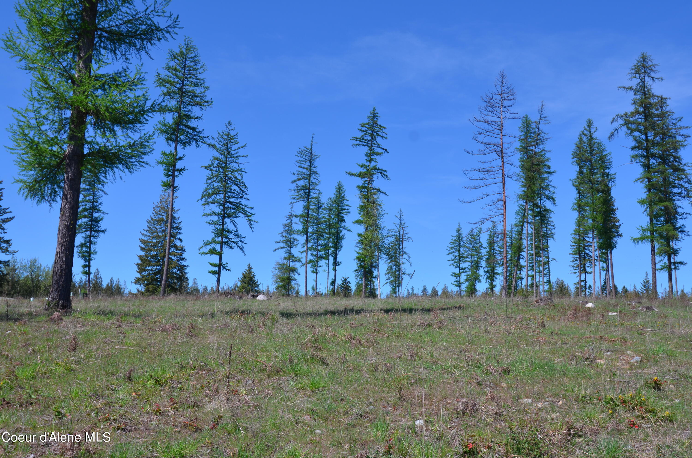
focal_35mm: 36
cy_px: 229
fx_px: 691
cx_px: 346
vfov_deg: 36.7
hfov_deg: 53.2
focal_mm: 24
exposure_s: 1/200
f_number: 7.1
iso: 100
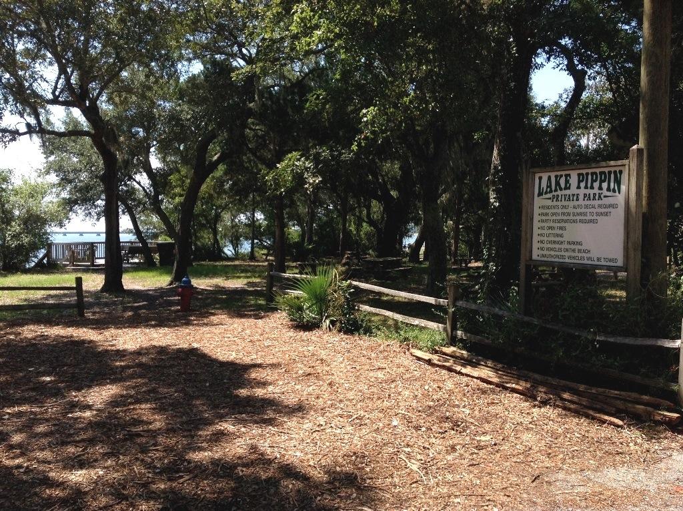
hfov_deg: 52.7
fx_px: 690
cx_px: 342
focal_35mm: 35
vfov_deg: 40.6
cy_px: 256
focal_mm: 4.28
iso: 50
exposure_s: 1/975
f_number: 2.4
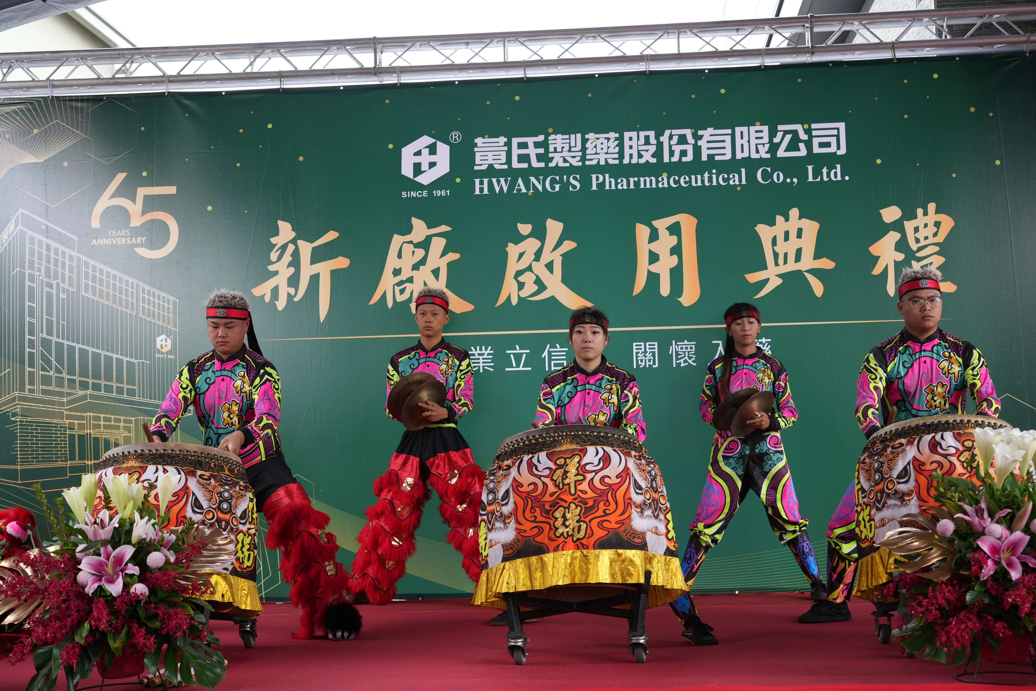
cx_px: 518
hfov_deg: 39.6
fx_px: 1439
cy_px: 346
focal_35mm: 50
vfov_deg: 27.0
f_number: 4.5
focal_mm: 50
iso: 500
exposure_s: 1/125
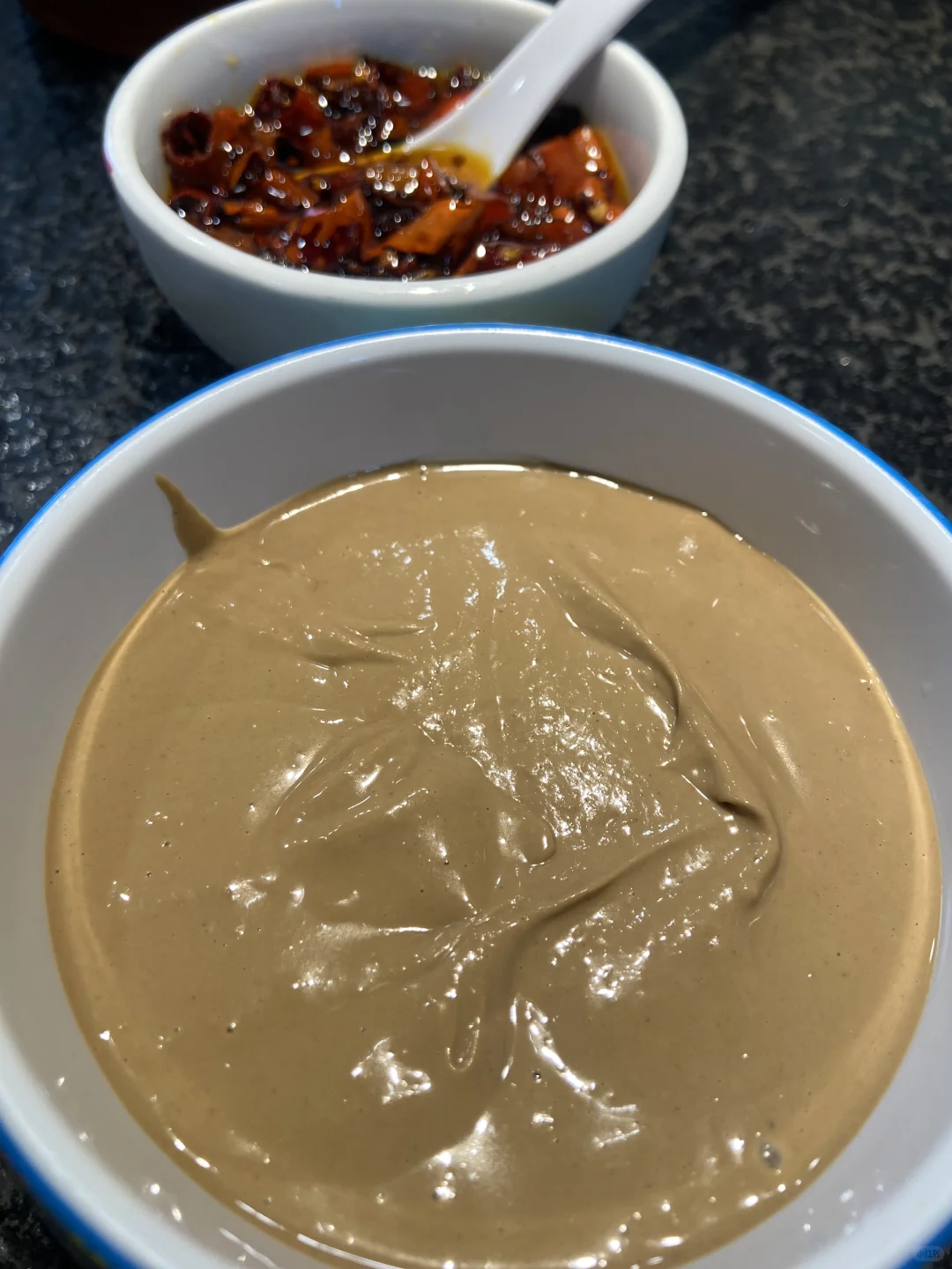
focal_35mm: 26
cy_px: 634
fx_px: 953
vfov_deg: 67.3
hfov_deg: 53.1
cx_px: 476
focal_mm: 4.25
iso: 64
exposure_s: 1/100
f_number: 1.8
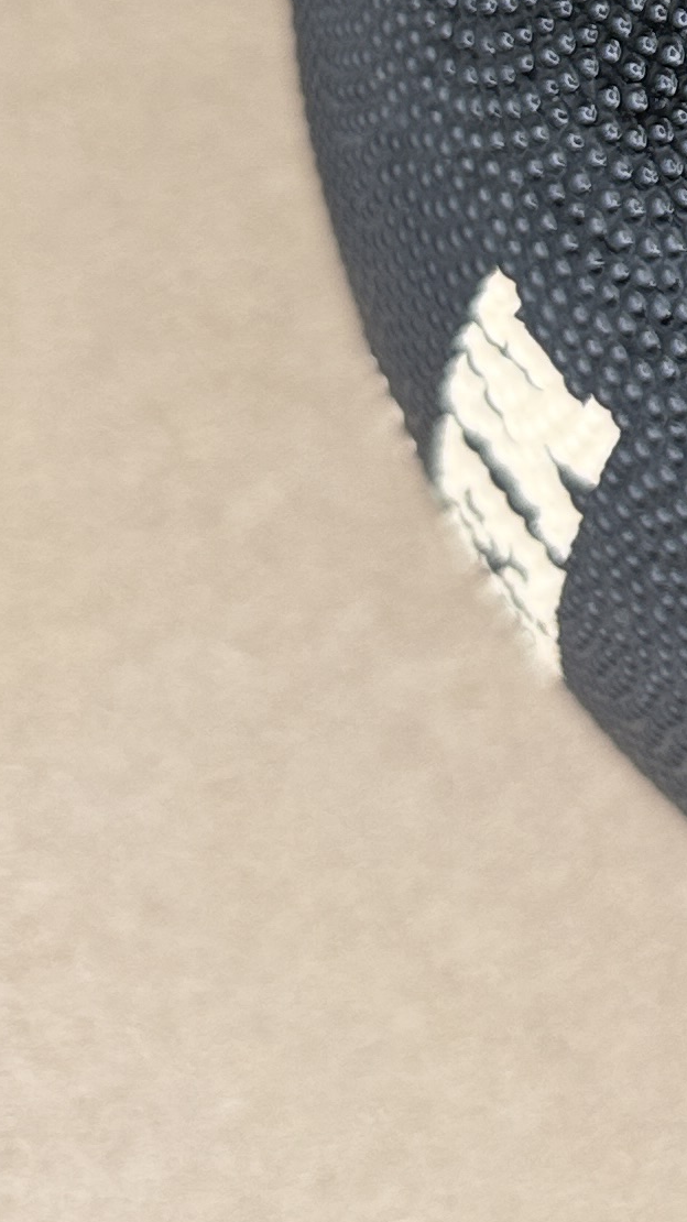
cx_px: 1474
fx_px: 3078
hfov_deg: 11.2
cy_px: -118
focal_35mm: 95
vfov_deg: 21.3
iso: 80
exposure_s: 1/120
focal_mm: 6.76
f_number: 1.78
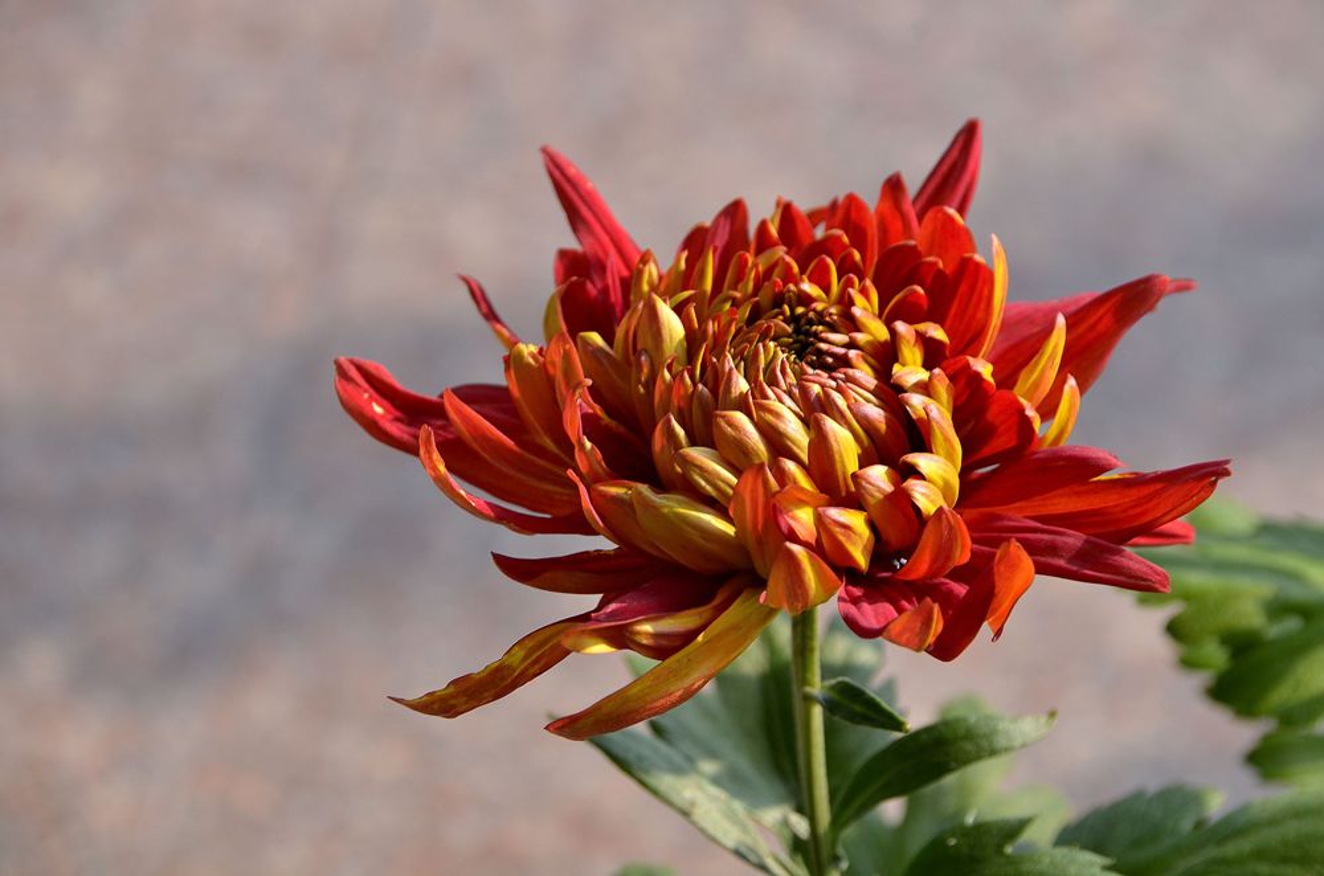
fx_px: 8532
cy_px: 438
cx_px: 662
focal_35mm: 232
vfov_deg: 5.9
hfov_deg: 8.9
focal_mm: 155
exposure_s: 1/250
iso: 400
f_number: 8
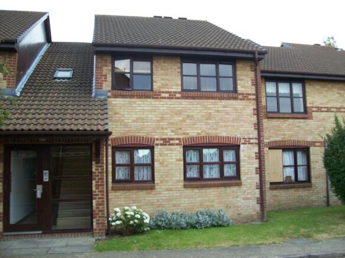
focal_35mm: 36
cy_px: 129
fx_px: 359
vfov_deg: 39.6
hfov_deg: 51.4
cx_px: 172
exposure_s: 1/109
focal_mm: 6
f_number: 2.7
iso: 80
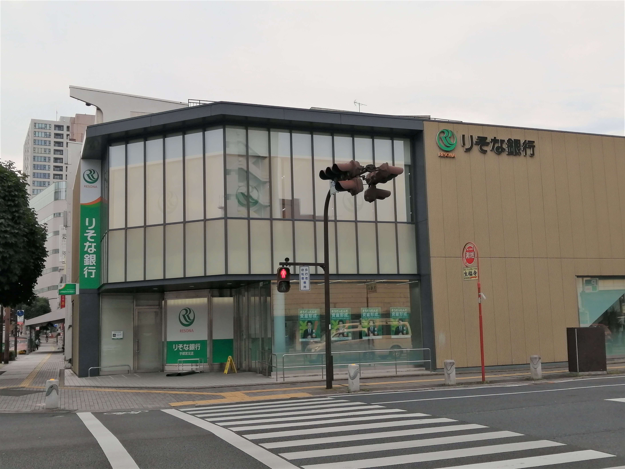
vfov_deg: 37.7
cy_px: 234
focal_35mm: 38
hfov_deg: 49.0
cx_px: 312
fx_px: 686
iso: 50
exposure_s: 1/1140
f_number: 1.8
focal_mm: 3.62
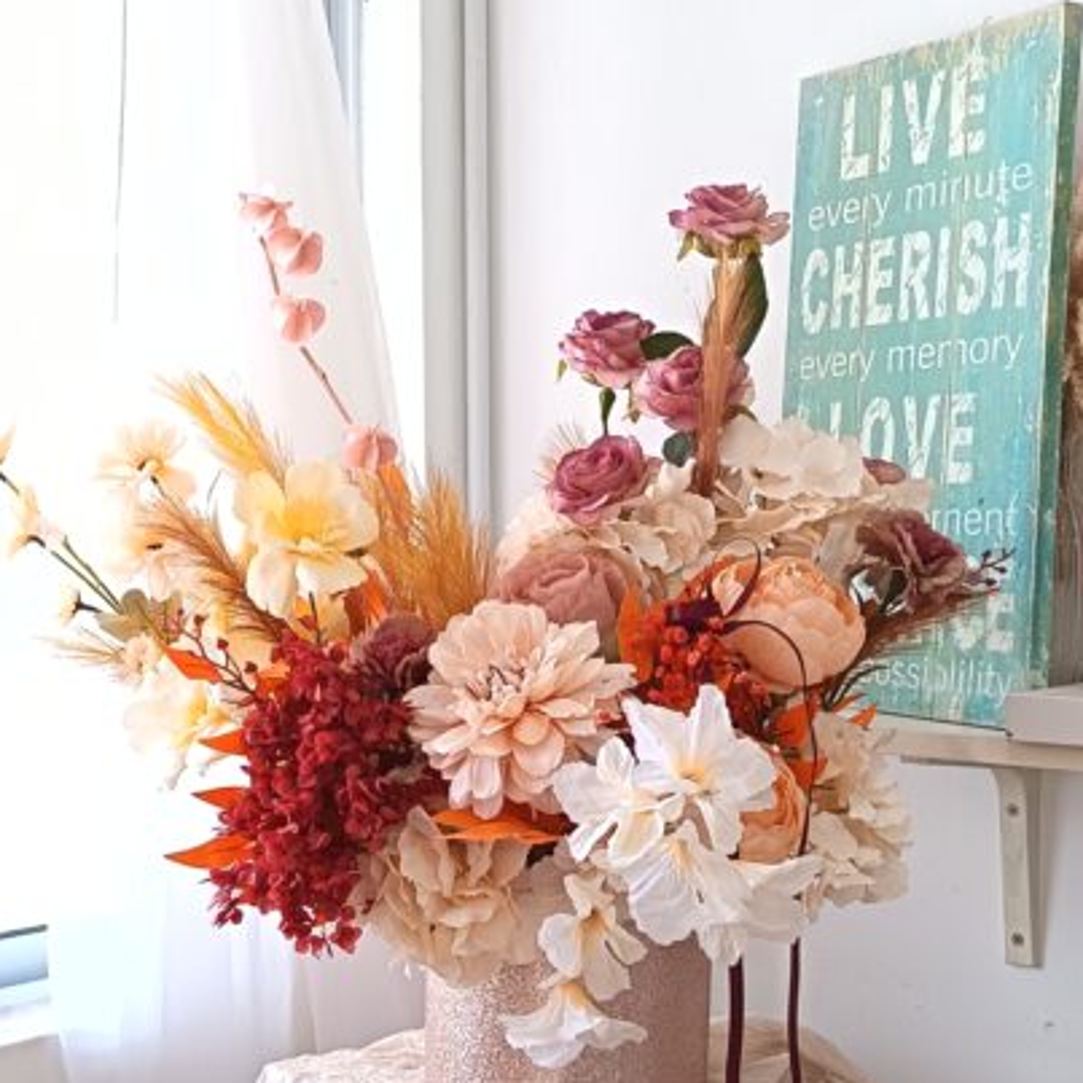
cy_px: 618
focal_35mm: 59
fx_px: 2088
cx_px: 537
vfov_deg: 29.0
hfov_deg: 29.1
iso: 369
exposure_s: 1/50
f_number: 1.75
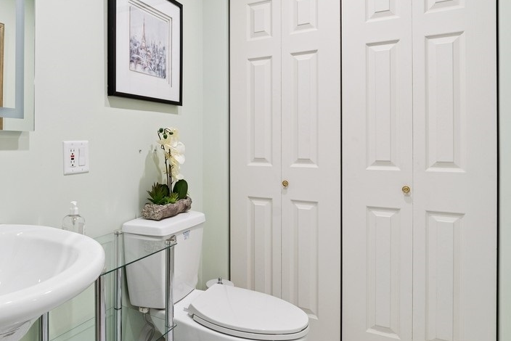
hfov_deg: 74.6
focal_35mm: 23
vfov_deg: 55.1
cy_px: 162
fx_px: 327
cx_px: 187
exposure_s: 1/8
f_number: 8
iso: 200
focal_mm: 12
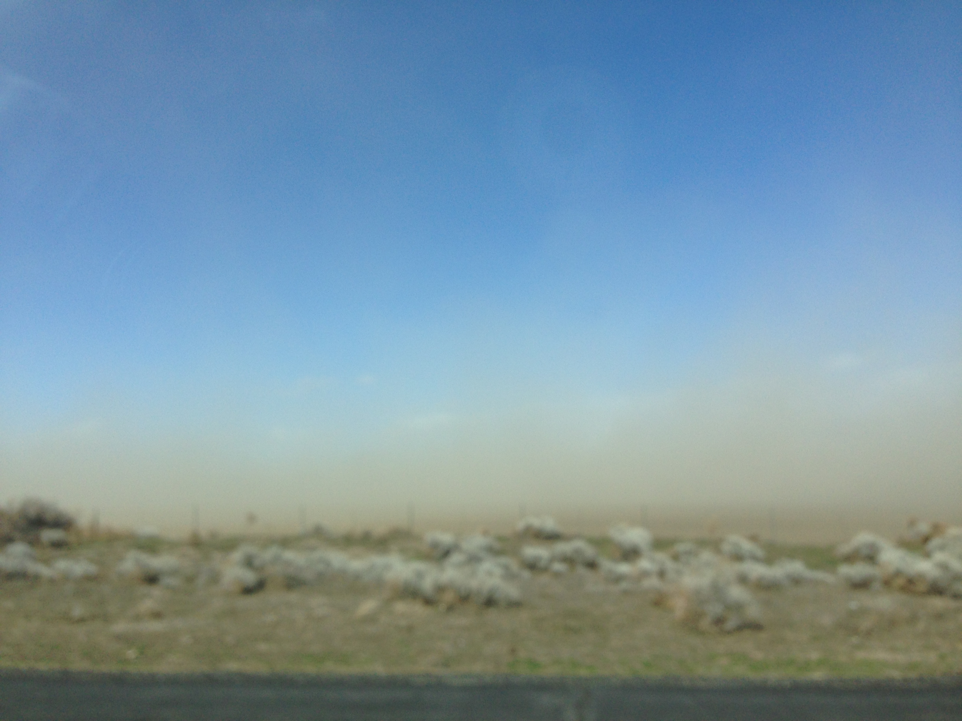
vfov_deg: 42.9
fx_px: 917
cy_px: 360
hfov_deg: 55.4
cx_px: 481
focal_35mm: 33
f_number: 2.4
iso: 50
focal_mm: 4.12
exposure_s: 1/1506
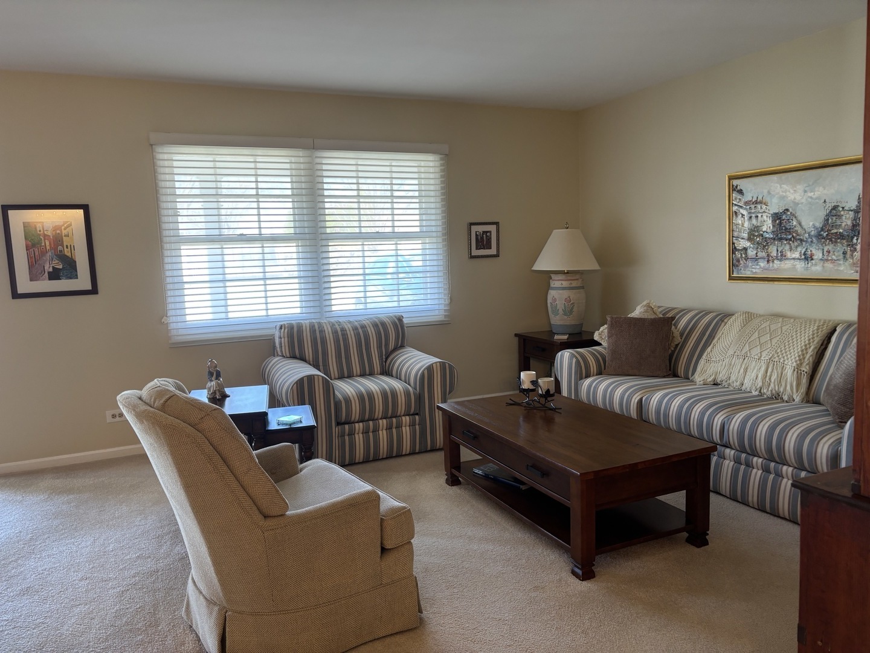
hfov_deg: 67.3
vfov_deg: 53.1
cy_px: 326
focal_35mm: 26
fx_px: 653
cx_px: 435
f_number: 1.6
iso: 125
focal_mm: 5.96
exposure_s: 1/60
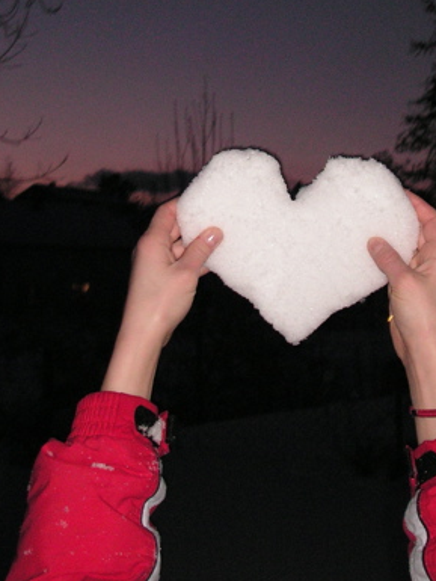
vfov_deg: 30.4
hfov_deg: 23.2
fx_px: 1057
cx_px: 281
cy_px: 172
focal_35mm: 63
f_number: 3.3
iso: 160
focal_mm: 6.3
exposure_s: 1/45
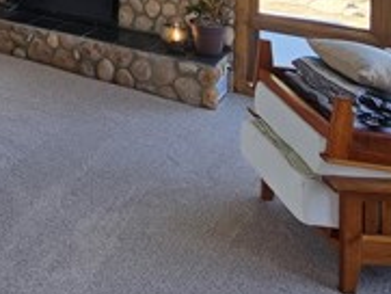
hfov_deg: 33.6
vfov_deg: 25.9
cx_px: -76
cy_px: -110
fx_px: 520
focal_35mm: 46
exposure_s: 1/140
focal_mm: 2.2
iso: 50
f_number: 2.2
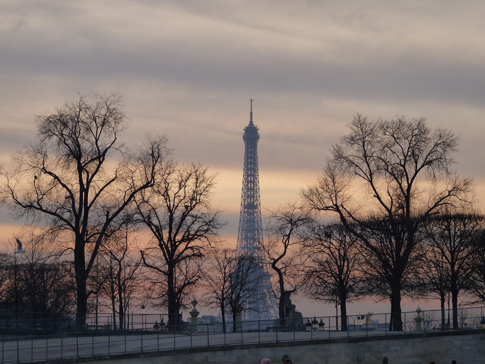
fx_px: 1990
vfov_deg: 10.4
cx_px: 242
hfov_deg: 13.9
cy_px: 182
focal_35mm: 142
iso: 125
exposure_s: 1/250
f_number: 4
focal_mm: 25.2
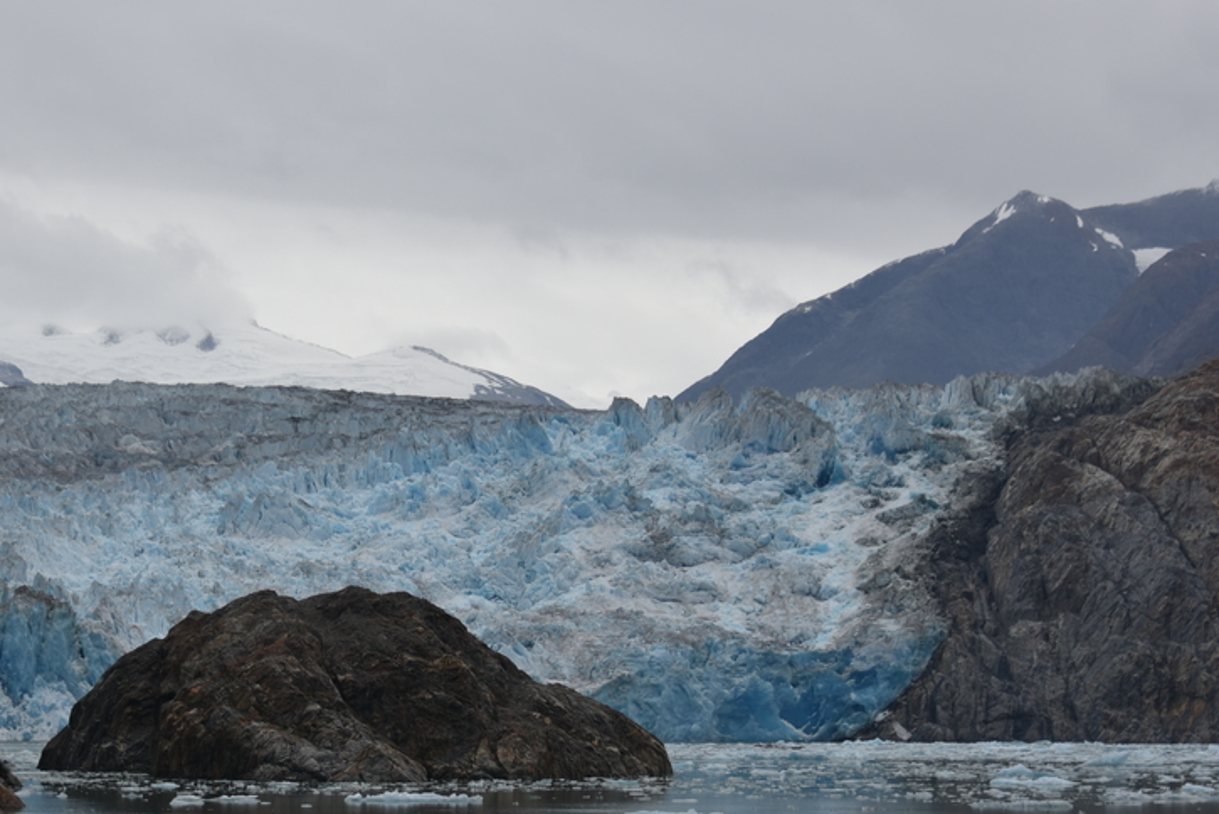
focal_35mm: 120
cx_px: 405
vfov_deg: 11.4
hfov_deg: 17.0
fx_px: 4065
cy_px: 501
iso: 100
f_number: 5
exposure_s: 1/160
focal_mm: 68
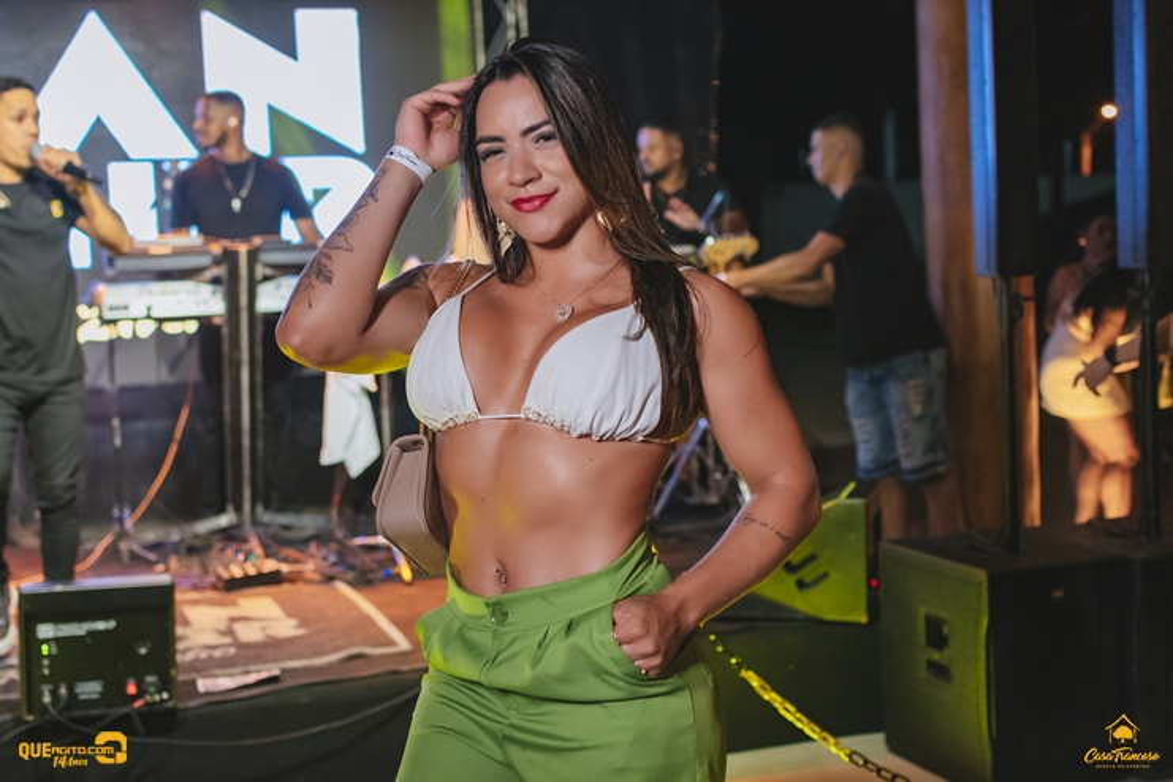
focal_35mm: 52
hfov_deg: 37.9
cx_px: 586
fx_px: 1710
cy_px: 391
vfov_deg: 25.8
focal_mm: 35
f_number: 2.8
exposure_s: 1/200
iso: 2500
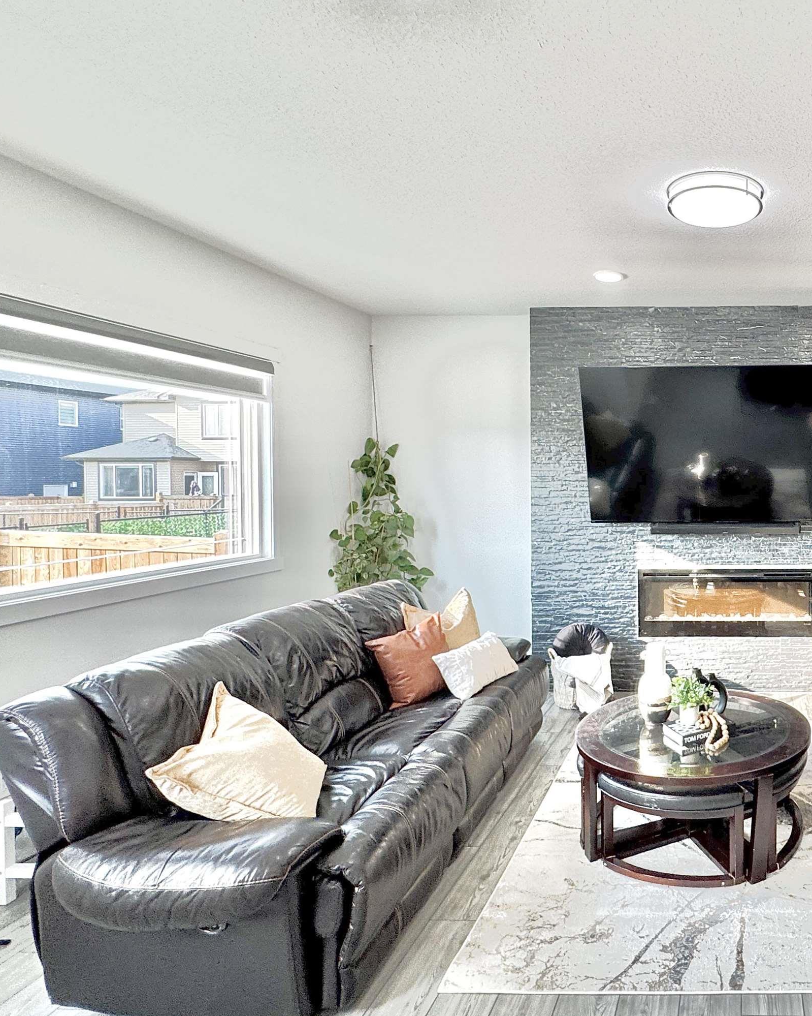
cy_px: 485
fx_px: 631
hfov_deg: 58.4
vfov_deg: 77.6
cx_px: 693
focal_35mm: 21
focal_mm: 2.22
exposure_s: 1/120
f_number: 2.2
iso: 100
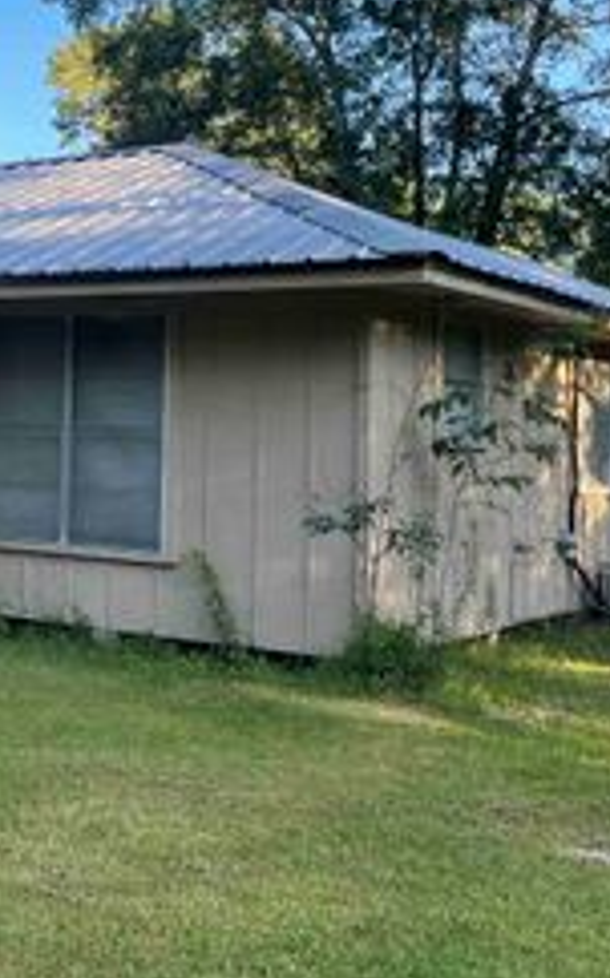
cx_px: 32
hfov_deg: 22.1
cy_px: 329
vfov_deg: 35.4
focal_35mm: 57
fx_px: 1518
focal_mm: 4.2
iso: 32
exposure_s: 1/567
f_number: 1.6
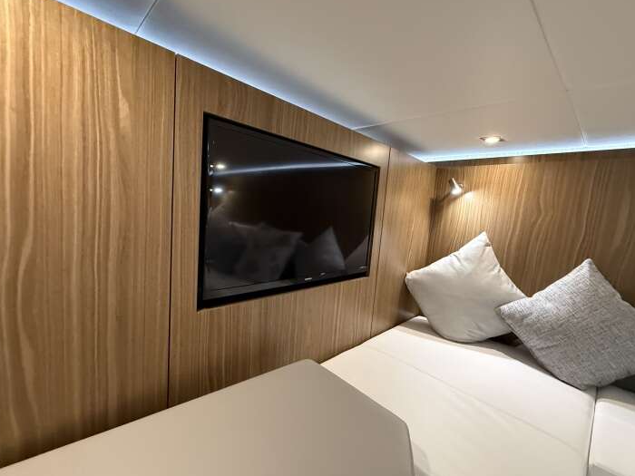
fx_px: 294
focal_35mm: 16
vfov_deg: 78.1
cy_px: 246
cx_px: 319
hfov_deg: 94.5
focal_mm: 2.22
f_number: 2.2
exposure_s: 1/50
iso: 640
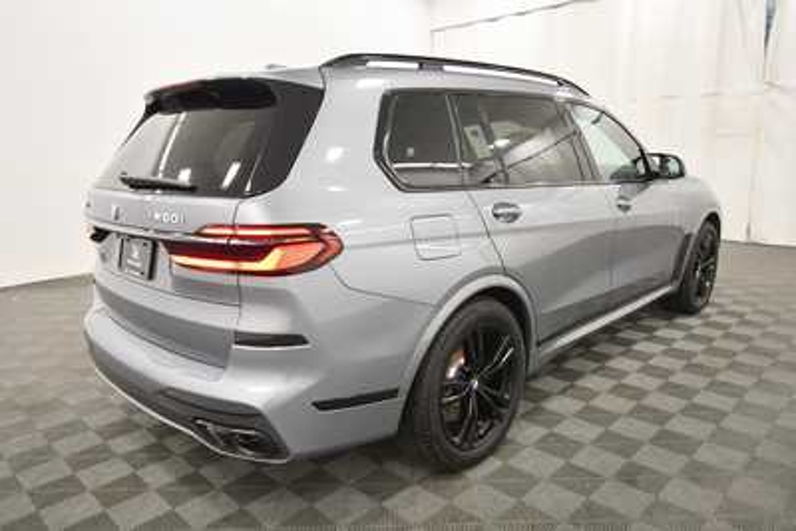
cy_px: 266
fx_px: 553
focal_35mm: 25
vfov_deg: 51.3
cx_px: 398
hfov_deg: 71.5
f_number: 5.3
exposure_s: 1/125
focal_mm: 17
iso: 1100
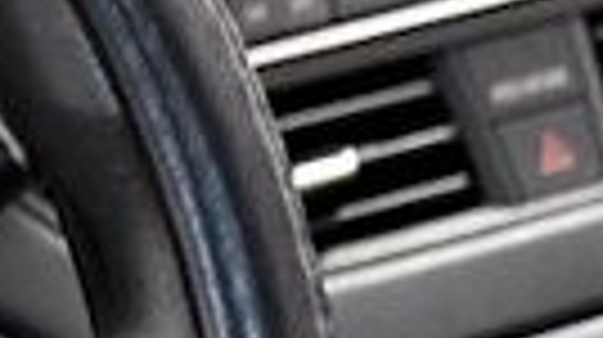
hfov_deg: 5.9
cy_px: 701
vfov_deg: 3.3
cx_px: -464
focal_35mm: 360
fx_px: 5749
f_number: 4
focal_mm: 30
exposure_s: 1/125
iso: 2500
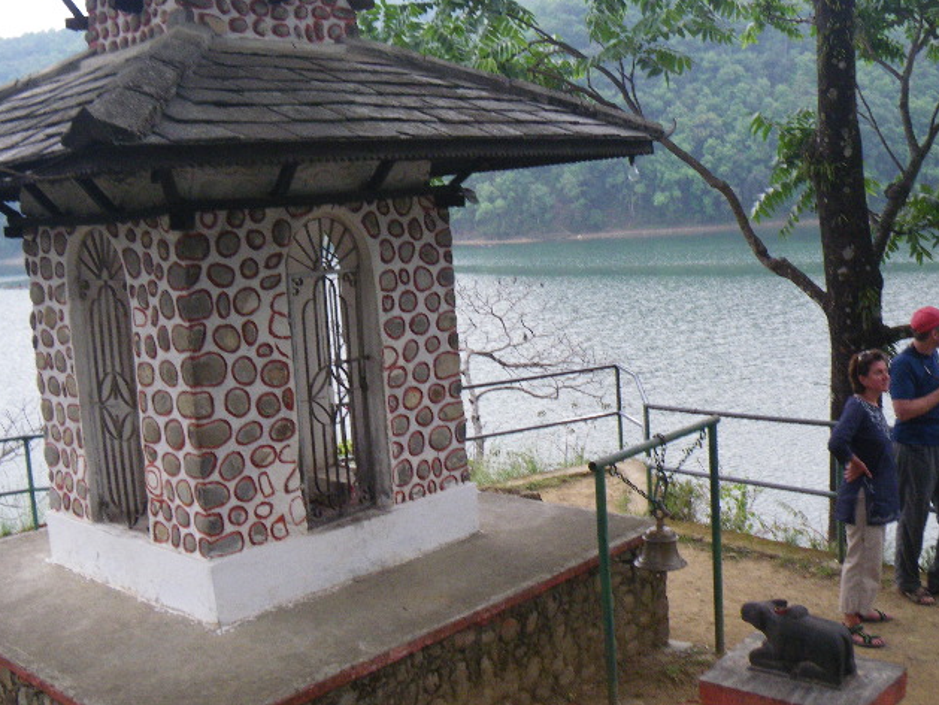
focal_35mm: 38
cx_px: 462
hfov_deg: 49.0
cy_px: 312
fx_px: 1031
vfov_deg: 37.7
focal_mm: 5
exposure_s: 1/50
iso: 250
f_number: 3.5
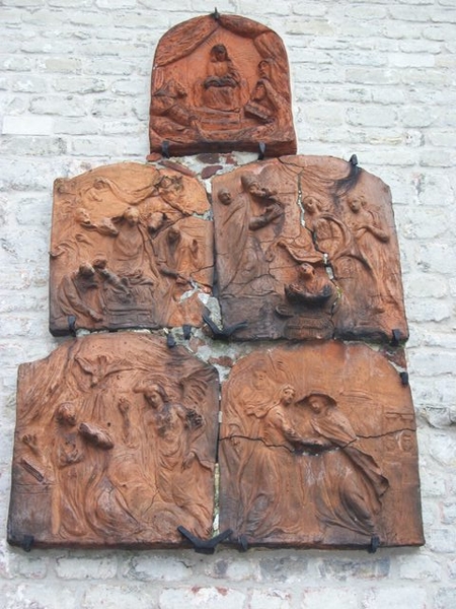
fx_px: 878
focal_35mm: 50
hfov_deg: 29.1
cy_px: 304
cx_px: 228
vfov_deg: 38.2
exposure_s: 1/100
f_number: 3.6
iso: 80
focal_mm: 8.8
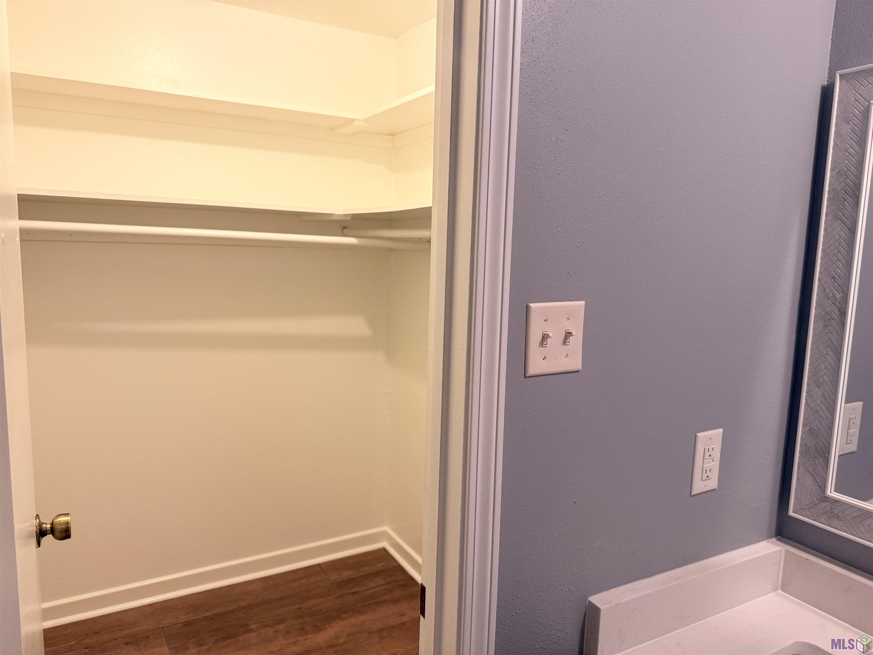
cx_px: 436
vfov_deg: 56.8
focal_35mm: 24
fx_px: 605
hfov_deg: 71.6
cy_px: 328
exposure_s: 1/60
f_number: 1.78
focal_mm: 6.76
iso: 200
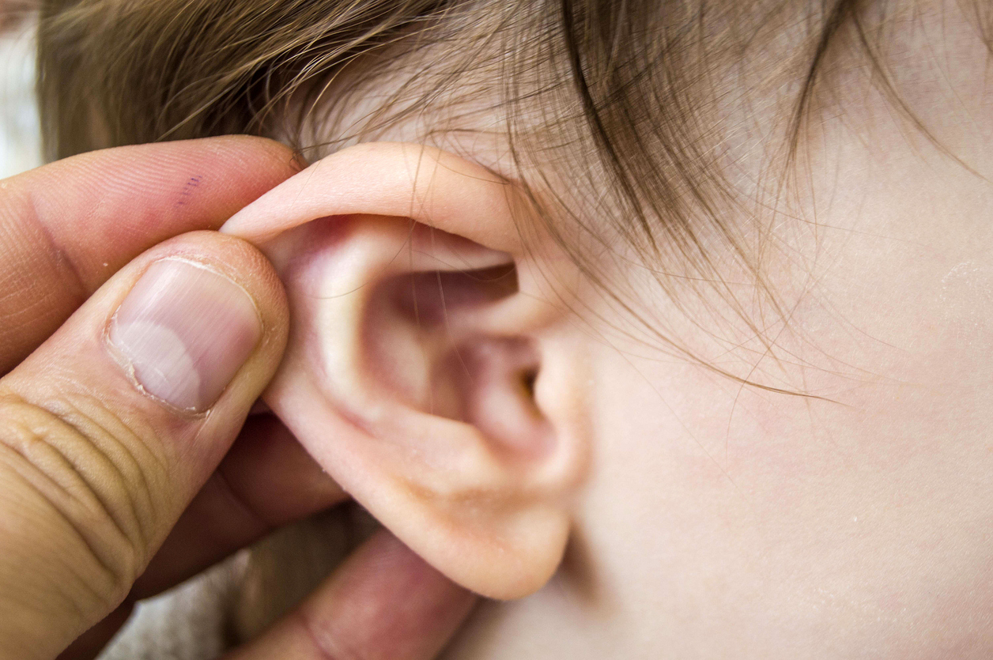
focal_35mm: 82
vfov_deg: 16.5
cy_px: 330
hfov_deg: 24.6
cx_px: 496
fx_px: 2273
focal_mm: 55
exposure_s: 1/60
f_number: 5.6
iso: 400
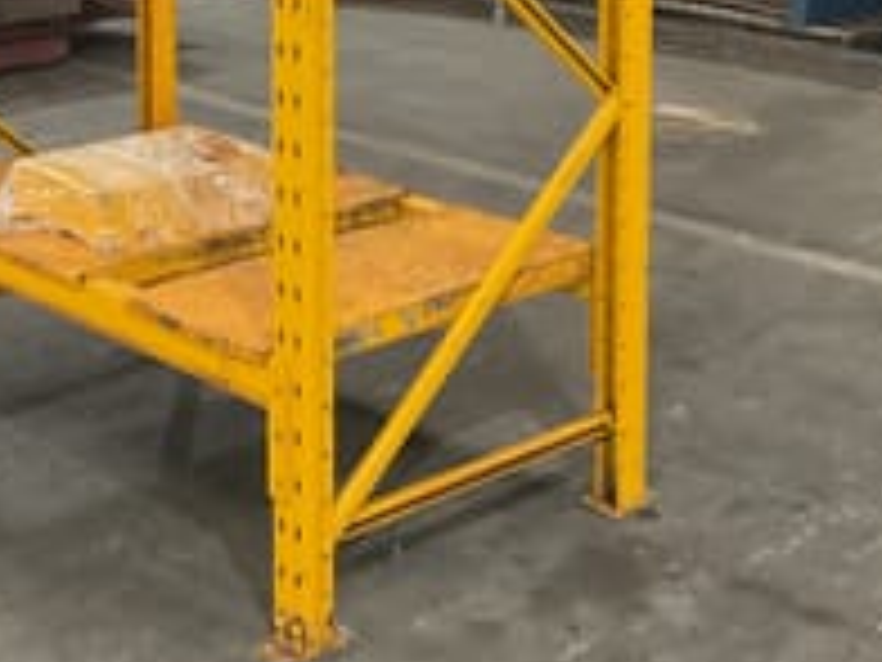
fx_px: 1885
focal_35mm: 74
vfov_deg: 19.0
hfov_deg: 26.1
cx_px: 274
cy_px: -79
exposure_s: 1/60
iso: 250
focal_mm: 3
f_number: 1.8
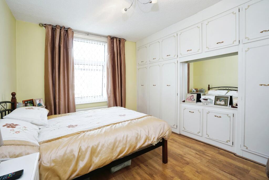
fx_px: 120
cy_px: 90
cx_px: 134
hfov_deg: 96.7
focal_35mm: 16
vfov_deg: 73.8
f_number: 8
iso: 250
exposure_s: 1/15
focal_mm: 16
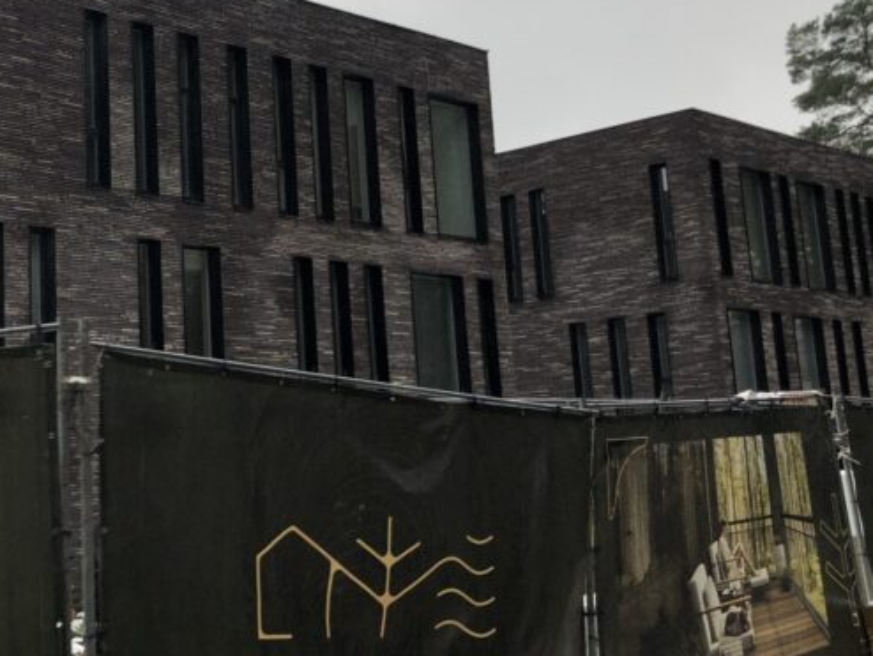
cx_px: 217
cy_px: 203
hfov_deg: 32.6
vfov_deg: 25.1
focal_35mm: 58
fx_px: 1463
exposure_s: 1/80
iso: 32
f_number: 1.8
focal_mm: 4
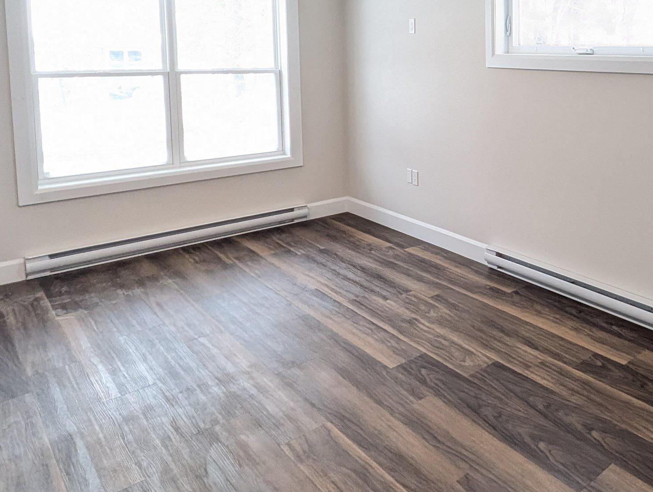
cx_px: 648
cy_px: 91
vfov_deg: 48.2
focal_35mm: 27
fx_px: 510
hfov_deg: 52.3
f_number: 2.2
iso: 219
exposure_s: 1/40
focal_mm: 1.95
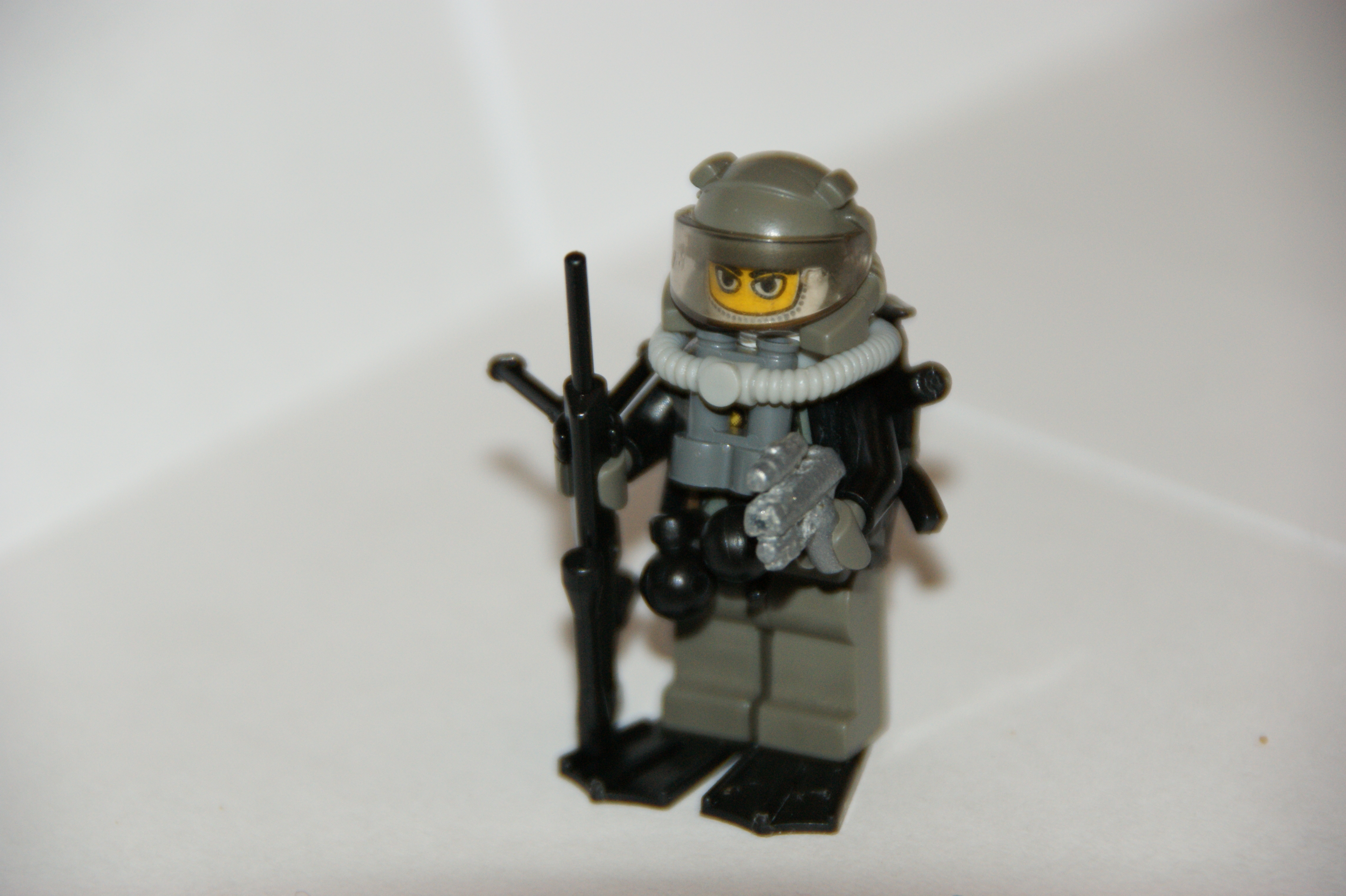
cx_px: 673
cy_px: 448
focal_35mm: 375
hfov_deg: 5.5
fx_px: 14012
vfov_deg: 3.7
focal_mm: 250
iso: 400
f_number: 6.3
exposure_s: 1/125
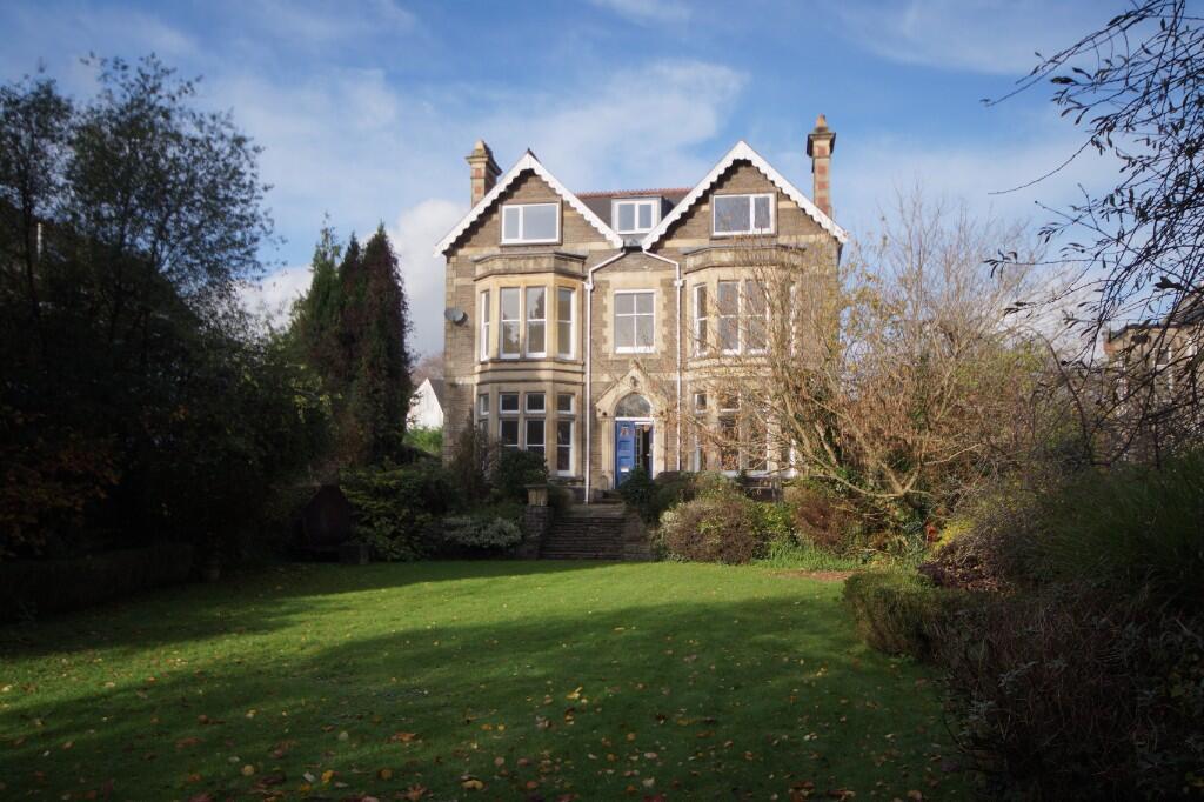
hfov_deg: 61.9
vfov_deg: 43.6
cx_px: 602
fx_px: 1003
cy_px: 401
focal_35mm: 30
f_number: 5.6
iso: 100
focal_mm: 20
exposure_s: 1/400
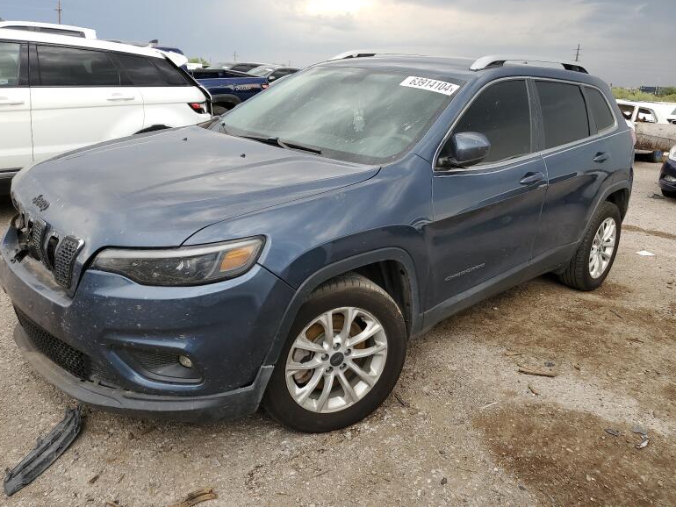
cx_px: 331
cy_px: 246
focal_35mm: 27
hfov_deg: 65.3
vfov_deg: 51.4
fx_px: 527
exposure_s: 1/370
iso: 50
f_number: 1.5
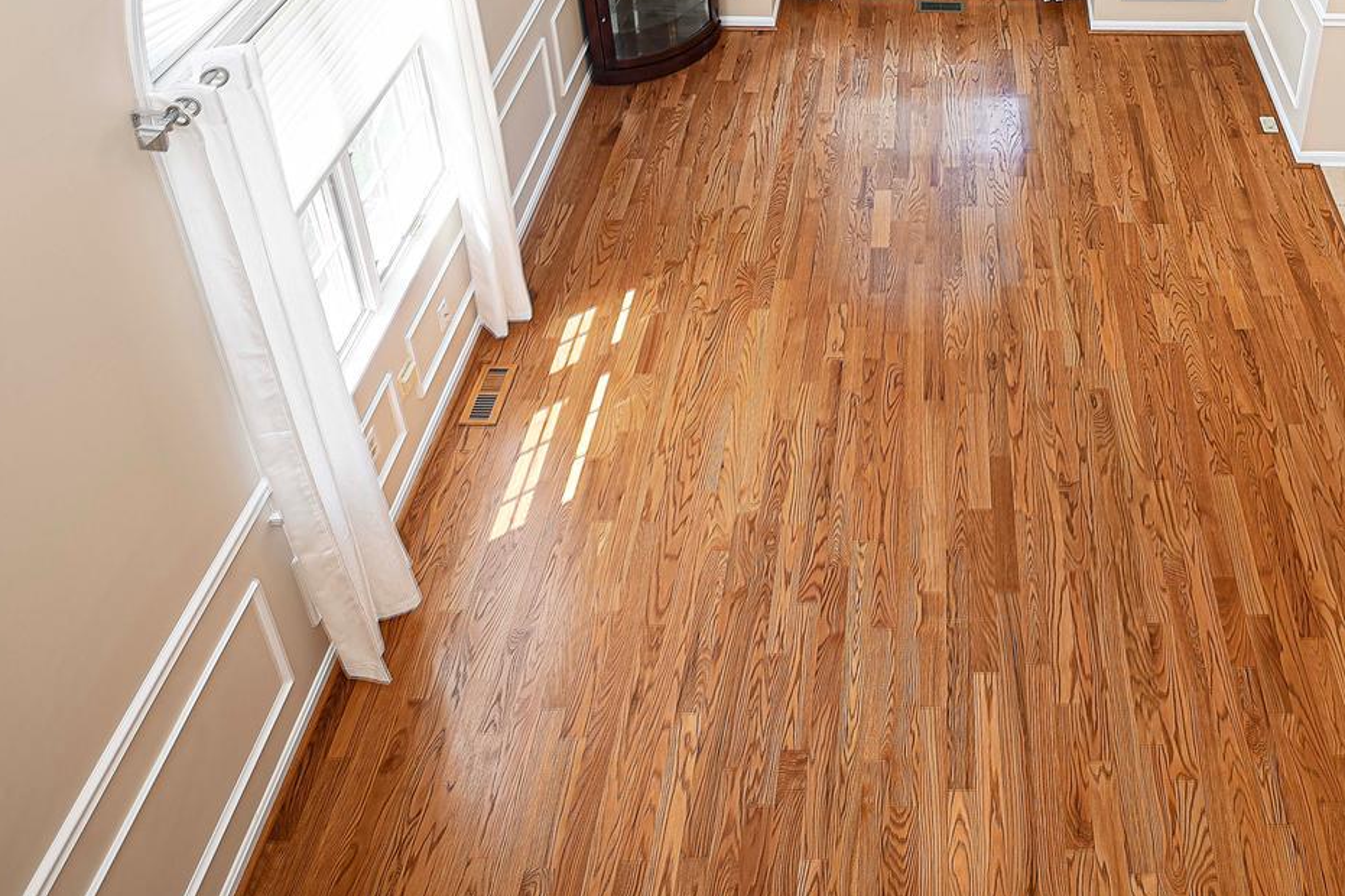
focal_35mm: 33
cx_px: 978
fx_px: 1232
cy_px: -87
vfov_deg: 34.5
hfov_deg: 55.0
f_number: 4
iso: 250
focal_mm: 15
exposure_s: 1/200
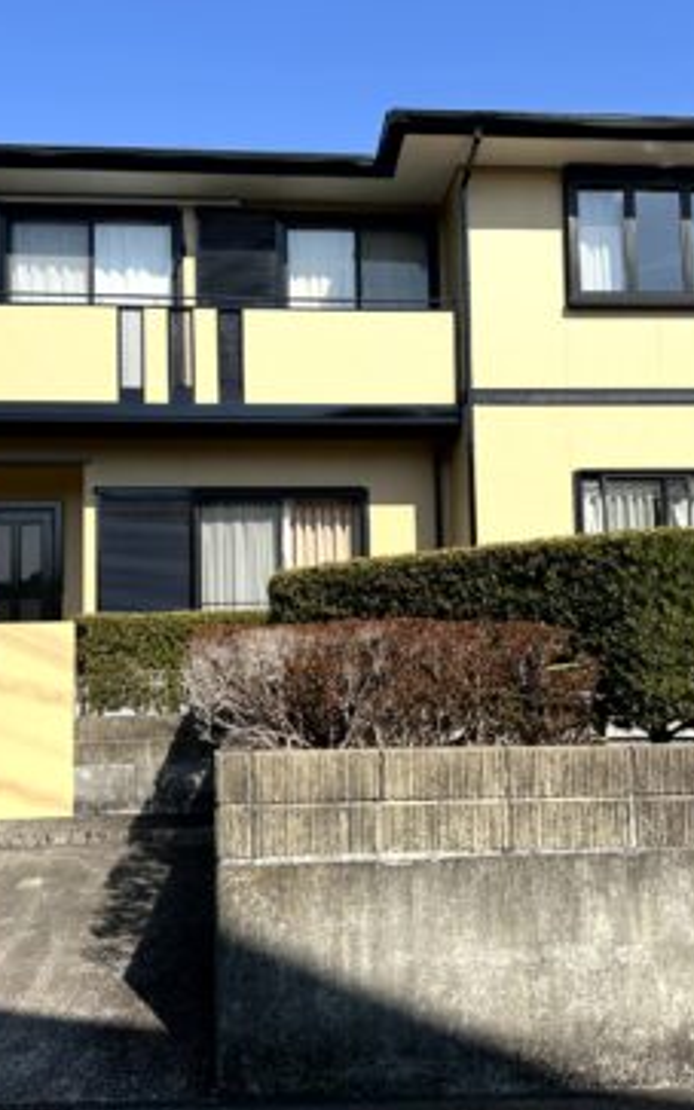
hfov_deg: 33.6
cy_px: 561
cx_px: 379
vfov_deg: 51.5
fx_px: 1150
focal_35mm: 38
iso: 50
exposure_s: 1/4444
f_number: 1.5
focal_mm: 5.7
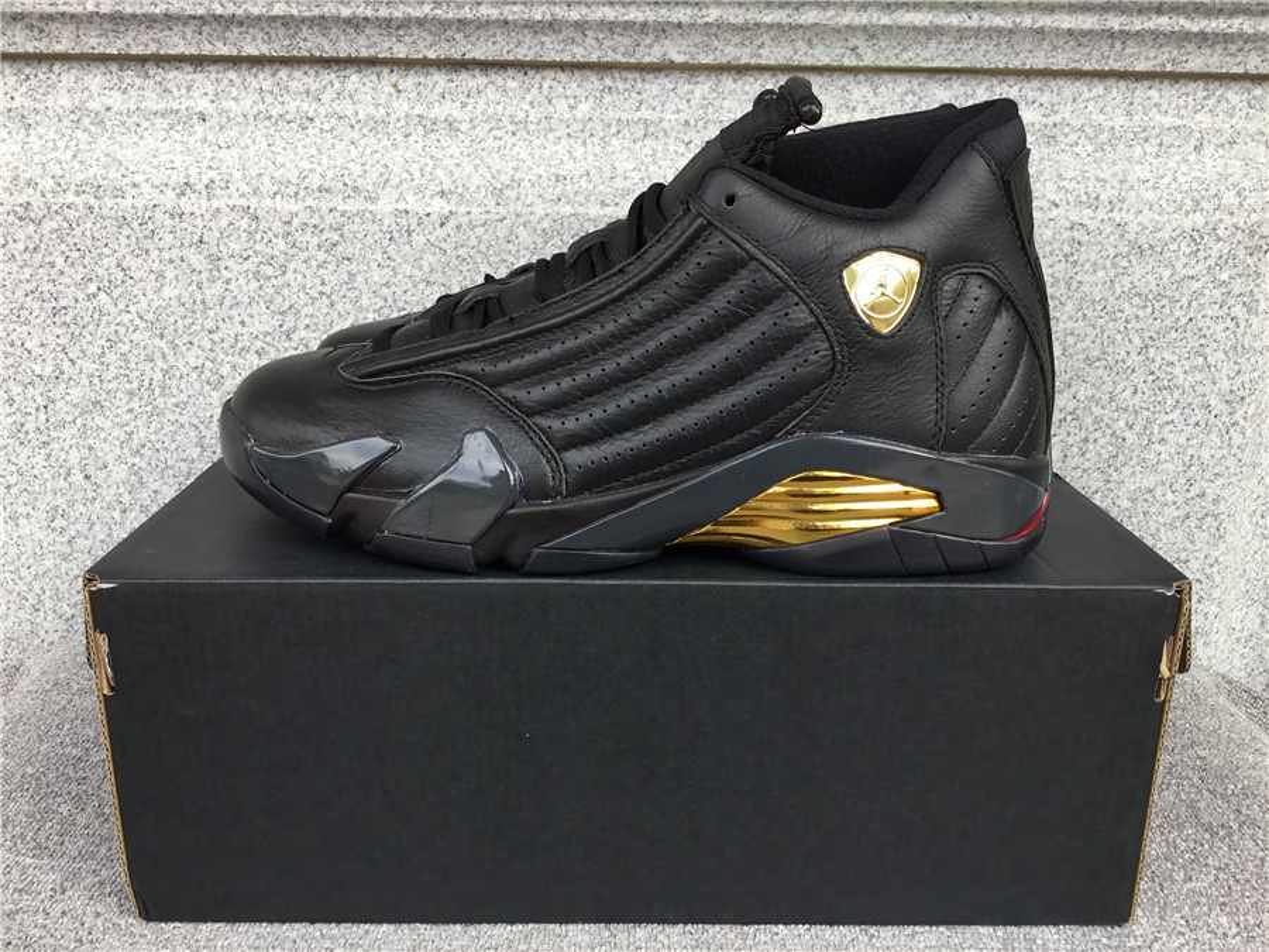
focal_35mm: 31
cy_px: 476
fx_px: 1136
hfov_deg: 58.4
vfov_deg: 45.4
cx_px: 634
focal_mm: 3.3
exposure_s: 1/204
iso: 25
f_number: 2.4
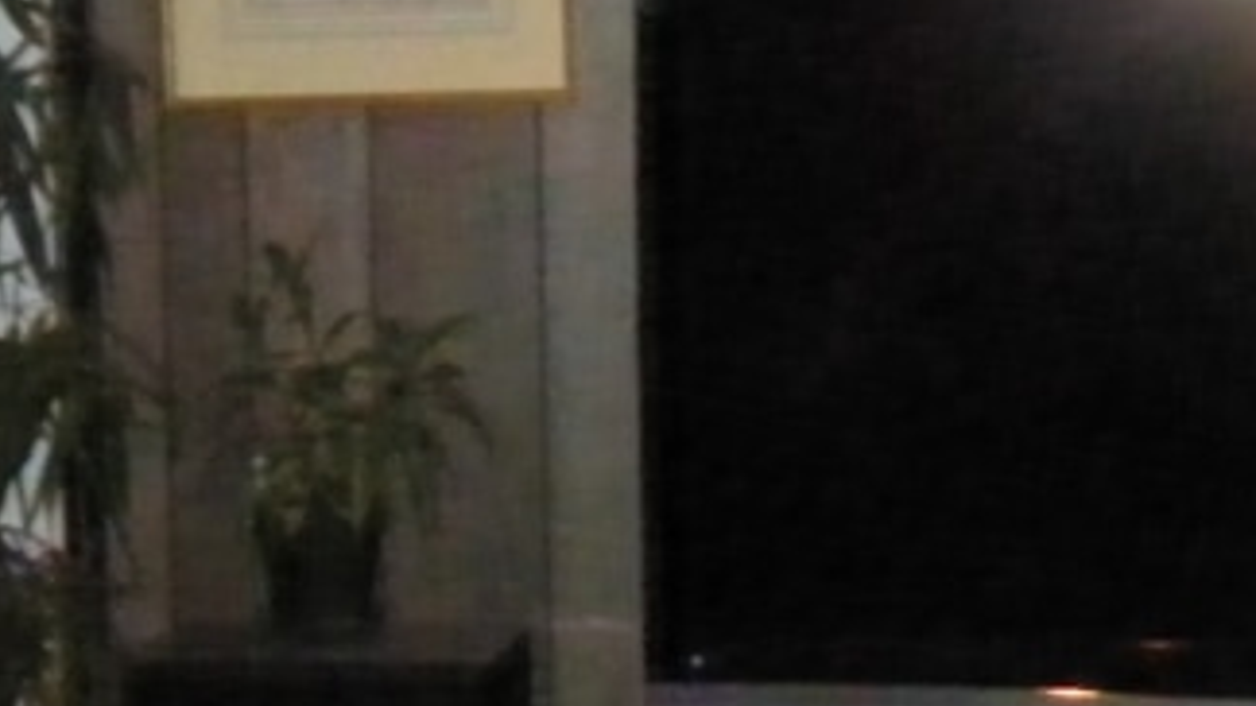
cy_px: 163
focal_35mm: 157
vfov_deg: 7.7
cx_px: 1304
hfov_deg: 13.5
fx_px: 5227
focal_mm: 5.9
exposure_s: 1/60
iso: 800
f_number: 3.8
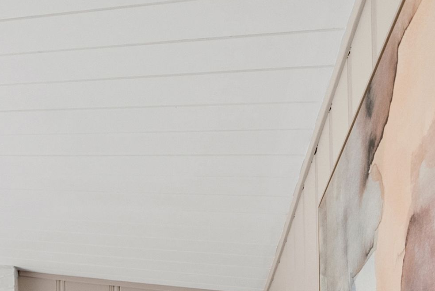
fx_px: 677
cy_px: 524
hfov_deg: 23.1
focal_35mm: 56
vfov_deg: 18.7
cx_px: -311
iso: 640
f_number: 8
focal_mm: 13
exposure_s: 1/80
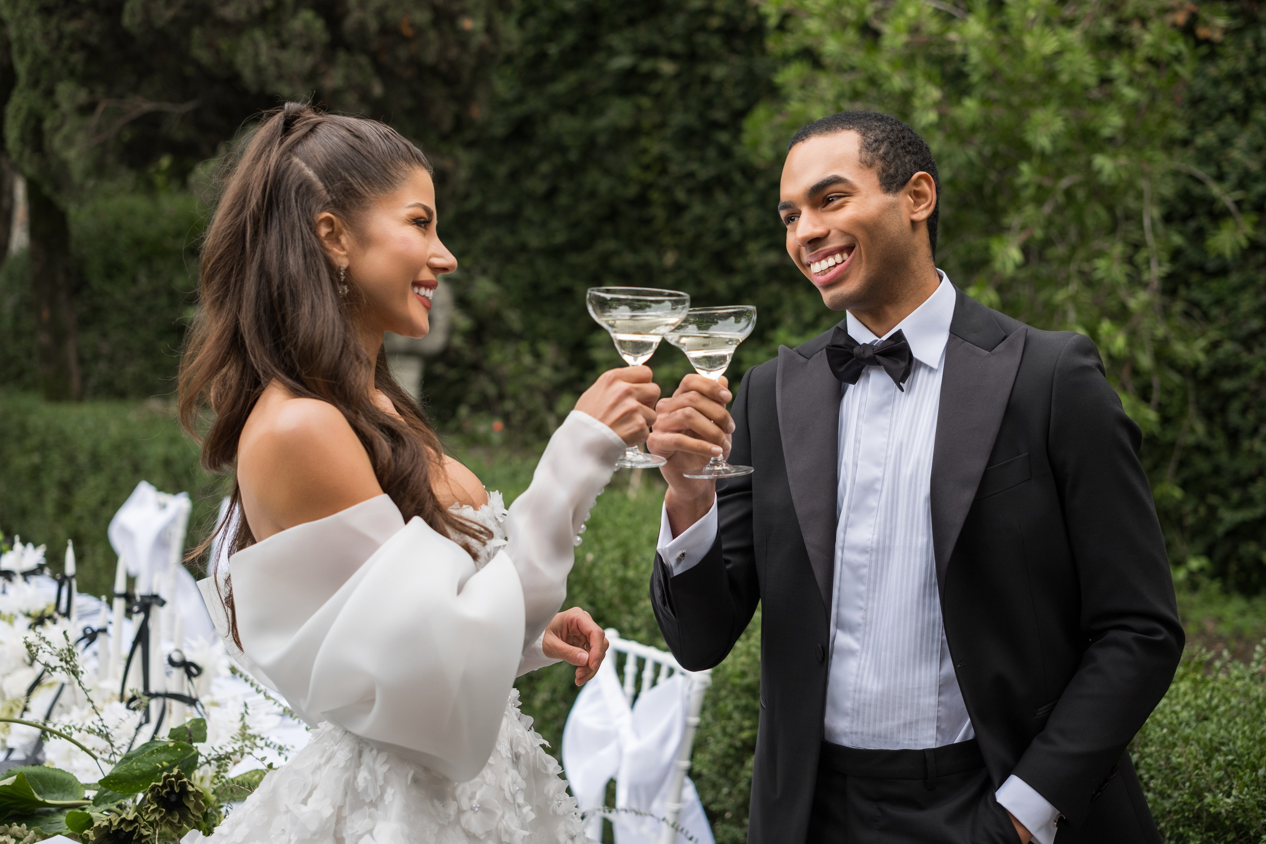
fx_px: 1758
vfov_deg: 27.0
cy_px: 422
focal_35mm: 50
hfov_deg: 39.6
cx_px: 633
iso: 125
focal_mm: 33
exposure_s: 1/250
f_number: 2
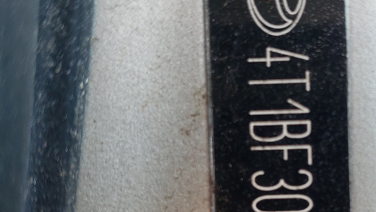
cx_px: 277
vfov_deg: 21.0
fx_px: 558
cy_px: 190
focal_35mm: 56
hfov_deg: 36.4
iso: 50
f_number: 1.5
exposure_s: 1/323
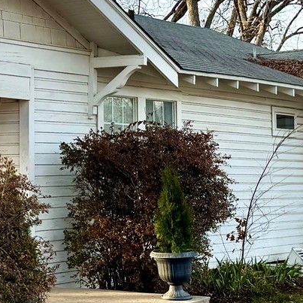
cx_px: 27
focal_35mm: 101
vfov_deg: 17.2
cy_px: 100
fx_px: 1000
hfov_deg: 17.0
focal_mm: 6.76
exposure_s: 1/1366
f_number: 1.78
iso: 80
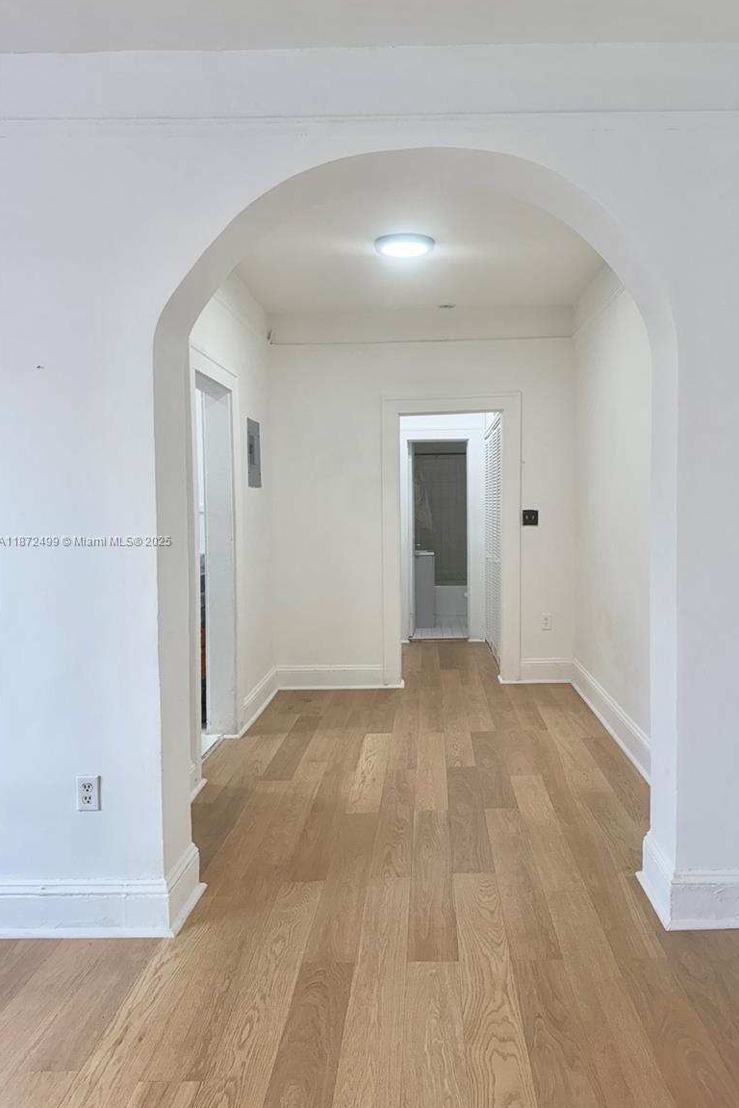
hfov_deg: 49.4
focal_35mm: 26
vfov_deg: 69.4
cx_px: 427
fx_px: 801
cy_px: 541
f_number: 1.78
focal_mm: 6.76
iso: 100
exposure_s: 1/120
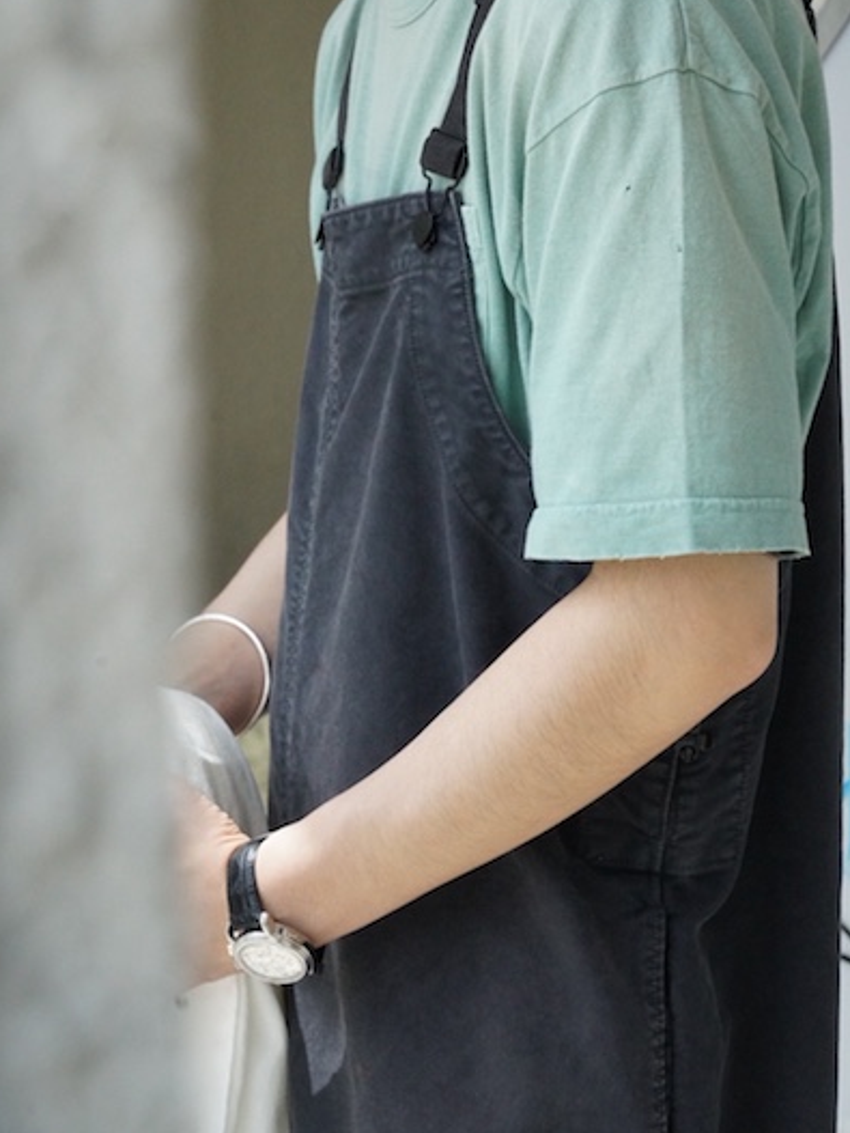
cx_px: 424
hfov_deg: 15.9
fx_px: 3042
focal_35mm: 93
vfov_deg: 21.1
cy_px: 510
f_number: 9
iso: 10000
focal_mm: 85
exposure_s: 1/5000
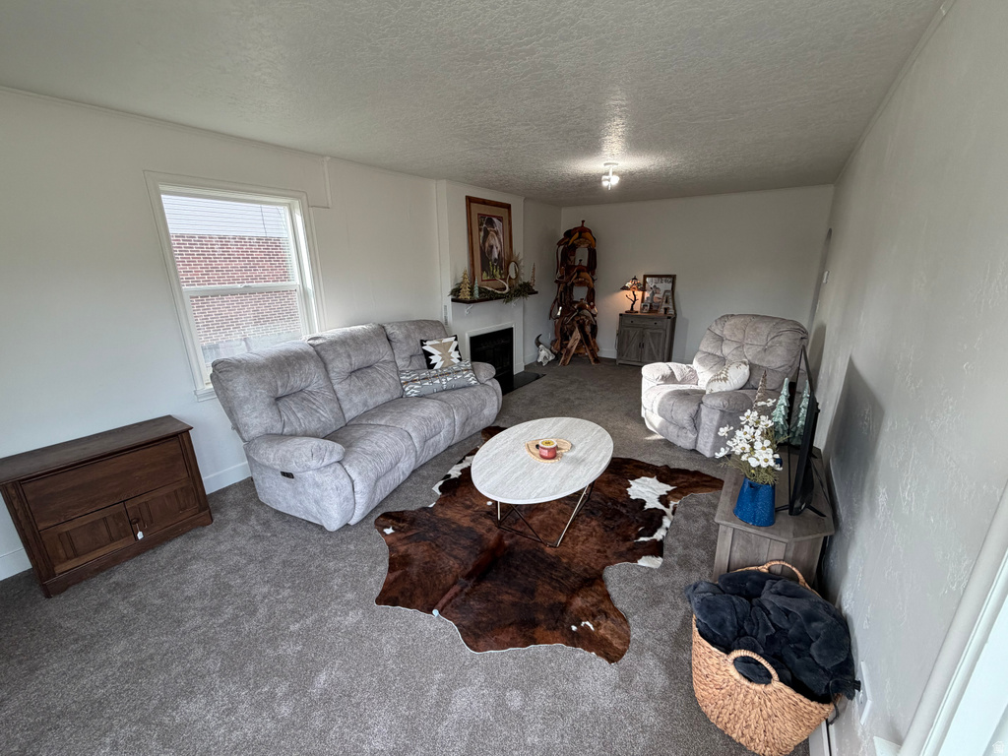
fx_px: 408
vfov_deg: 85.7
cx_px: 504
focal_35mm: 14
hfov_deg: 102.1
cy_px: 378
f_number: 2.2
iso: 125
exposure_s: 1/121
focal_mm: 2.22
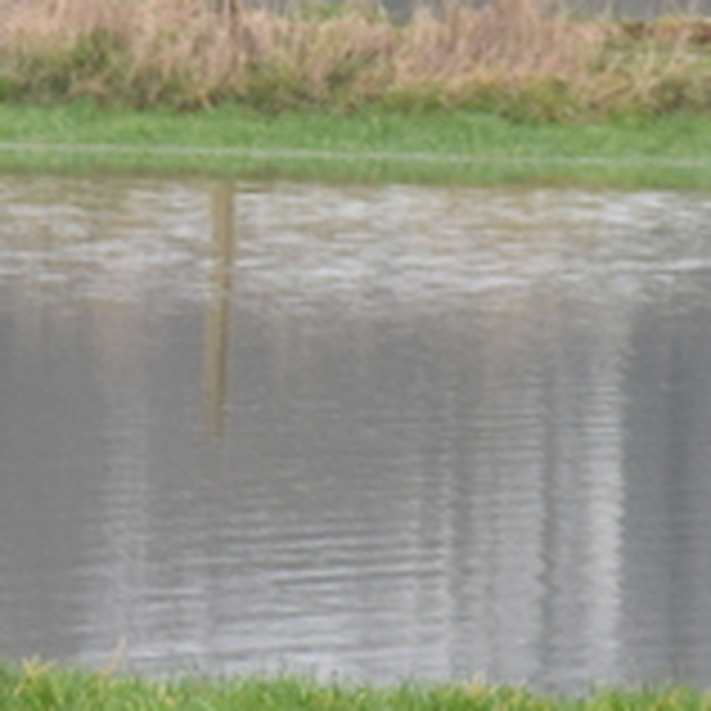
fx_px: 27601
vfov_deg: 1.5
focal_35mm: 1188
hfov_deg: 1.5
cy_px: 115
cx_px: 392
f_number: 8
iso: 400
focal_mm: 105
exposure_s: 1/250
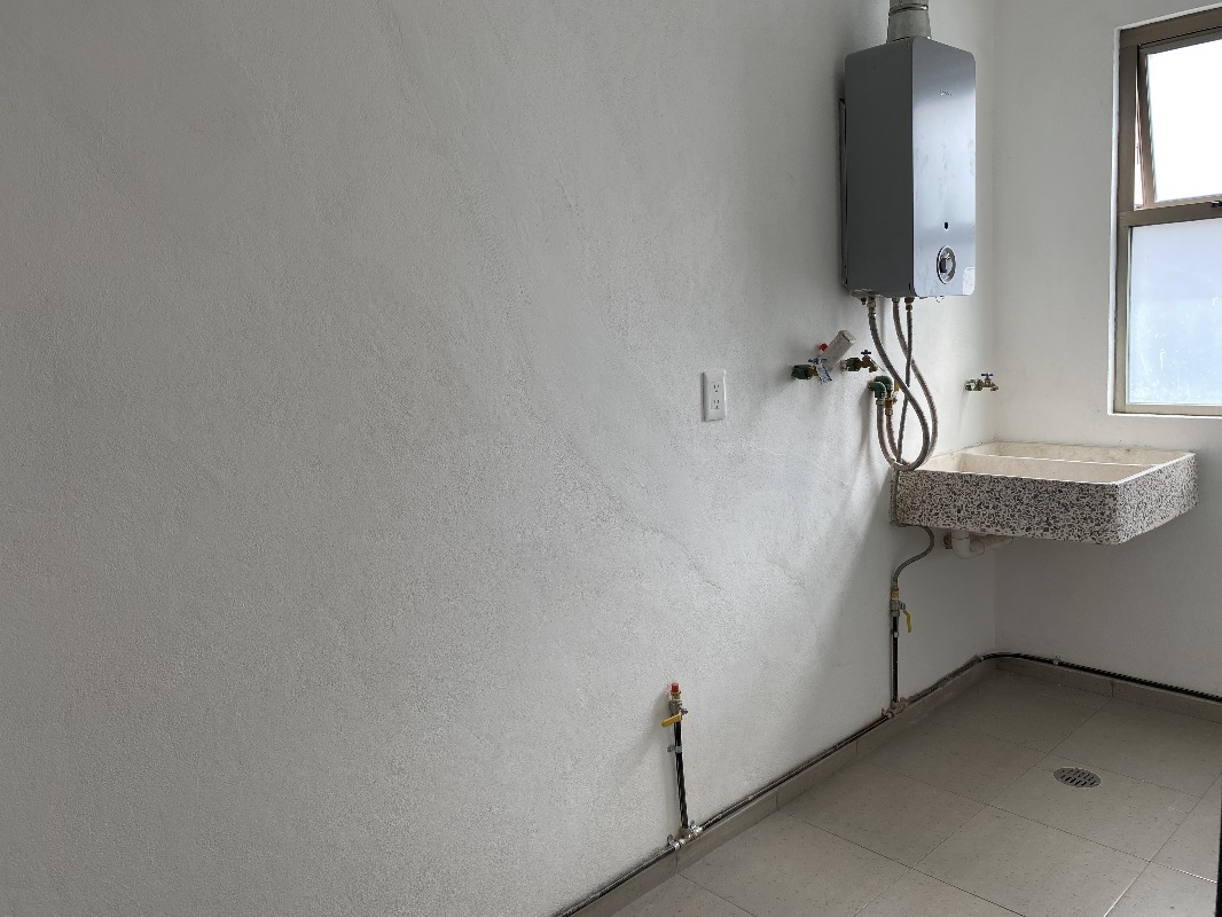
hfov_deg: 67.3
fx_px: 918
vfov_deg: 53.1
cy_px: 458
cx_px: 611
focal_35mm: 26
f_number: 1.8
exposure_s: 1/122
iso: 32
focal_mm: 4.25
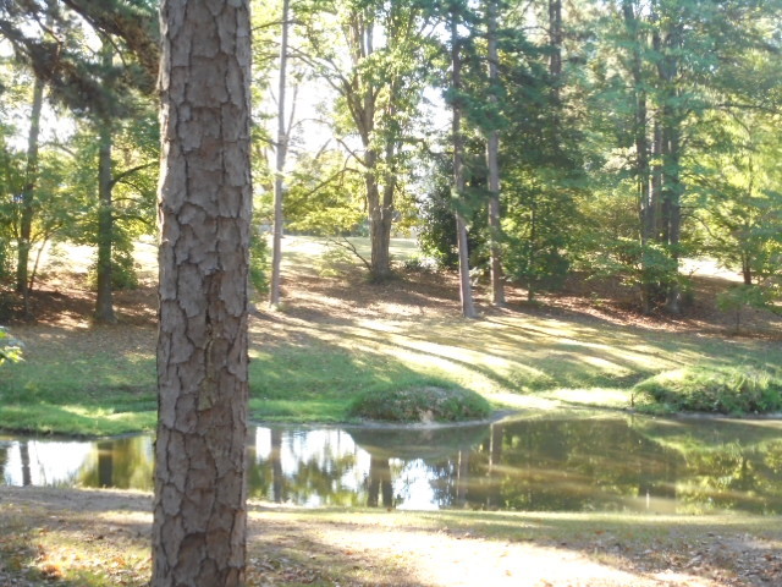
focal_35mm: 56
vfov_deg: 26.1
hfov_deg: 34.3
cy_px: 294
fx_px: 1265
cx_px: 391
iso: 400
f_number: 5.2
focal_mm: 10.1
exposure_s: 1/60
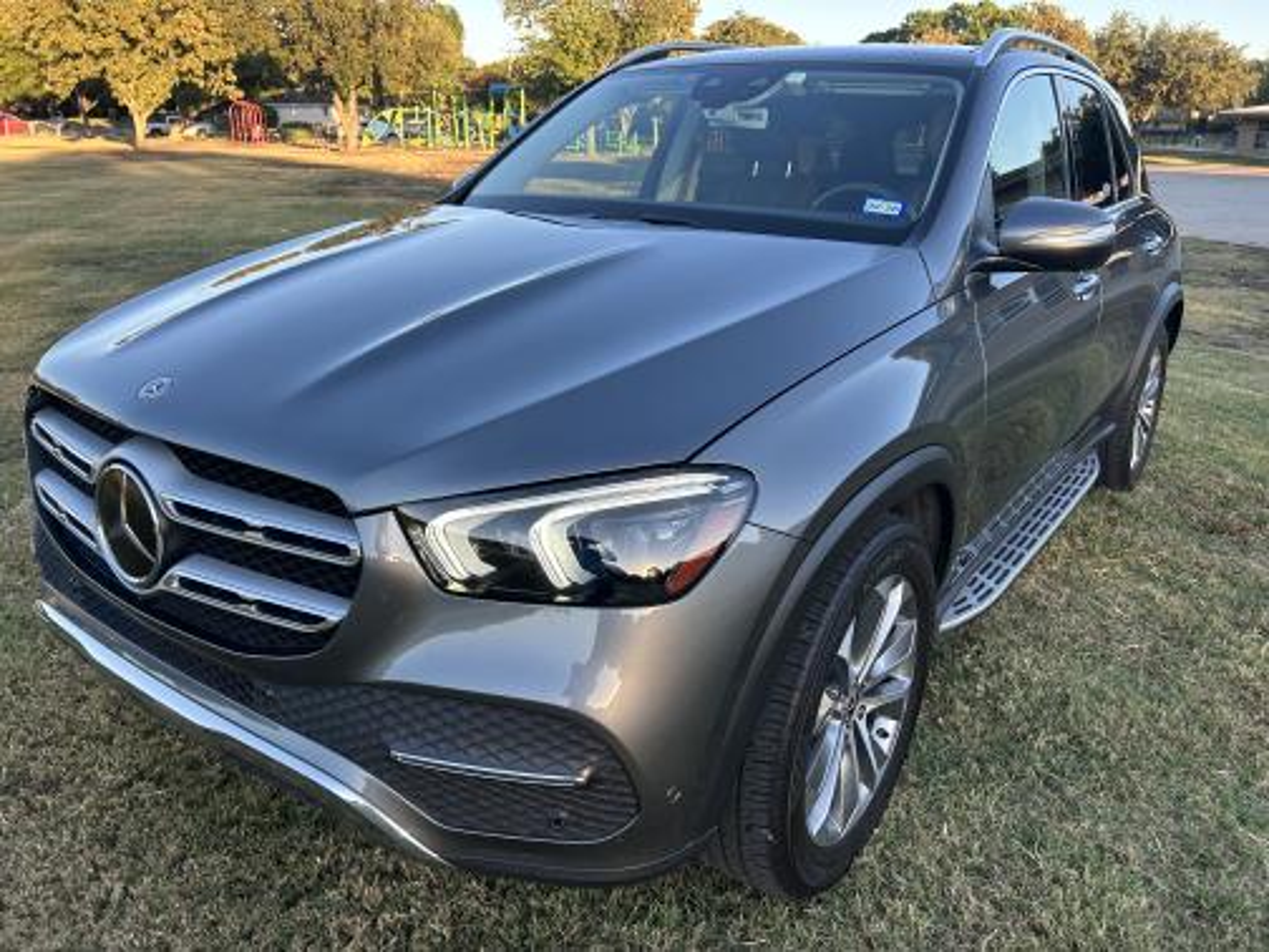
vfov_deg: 53.1
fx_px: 953
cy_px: 476
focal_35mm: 26
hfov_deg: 67.3
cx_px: 634
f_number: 1.5
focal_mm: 5.7
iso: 50
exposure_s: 1/315
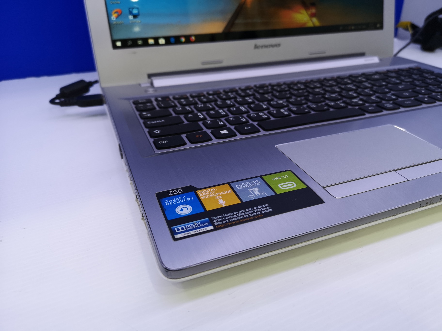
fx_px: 345
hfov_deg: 65.3
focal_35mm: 27
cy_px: 166
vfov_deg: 51.4
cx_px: 221
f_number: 1.8
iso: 80
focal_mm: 3.95
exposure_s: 1/50
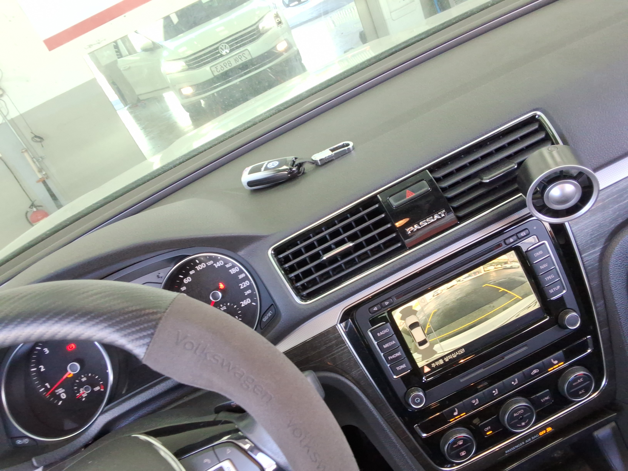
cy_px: 236
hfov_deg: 63.4
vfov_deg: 49.7
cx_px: 314
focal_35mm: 28
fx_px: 508
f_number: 1.9
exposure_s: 1/40
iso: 85
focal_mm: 2.91
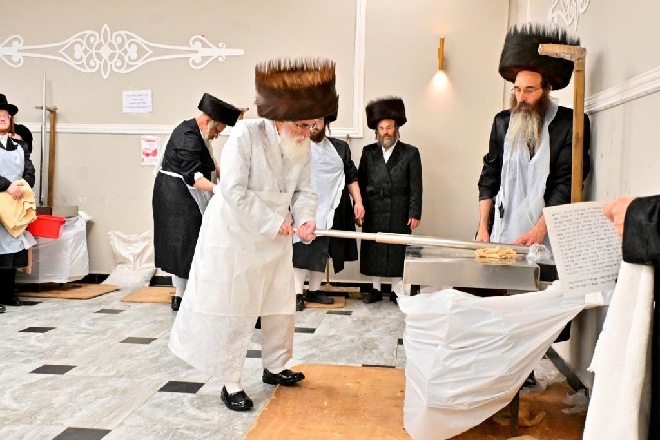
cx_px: 330
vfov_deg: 31.9
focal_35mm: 42
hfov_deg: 46.4
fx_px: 770
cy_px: 220
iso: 1250
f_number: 5.6
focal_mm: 28
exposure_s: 1/160
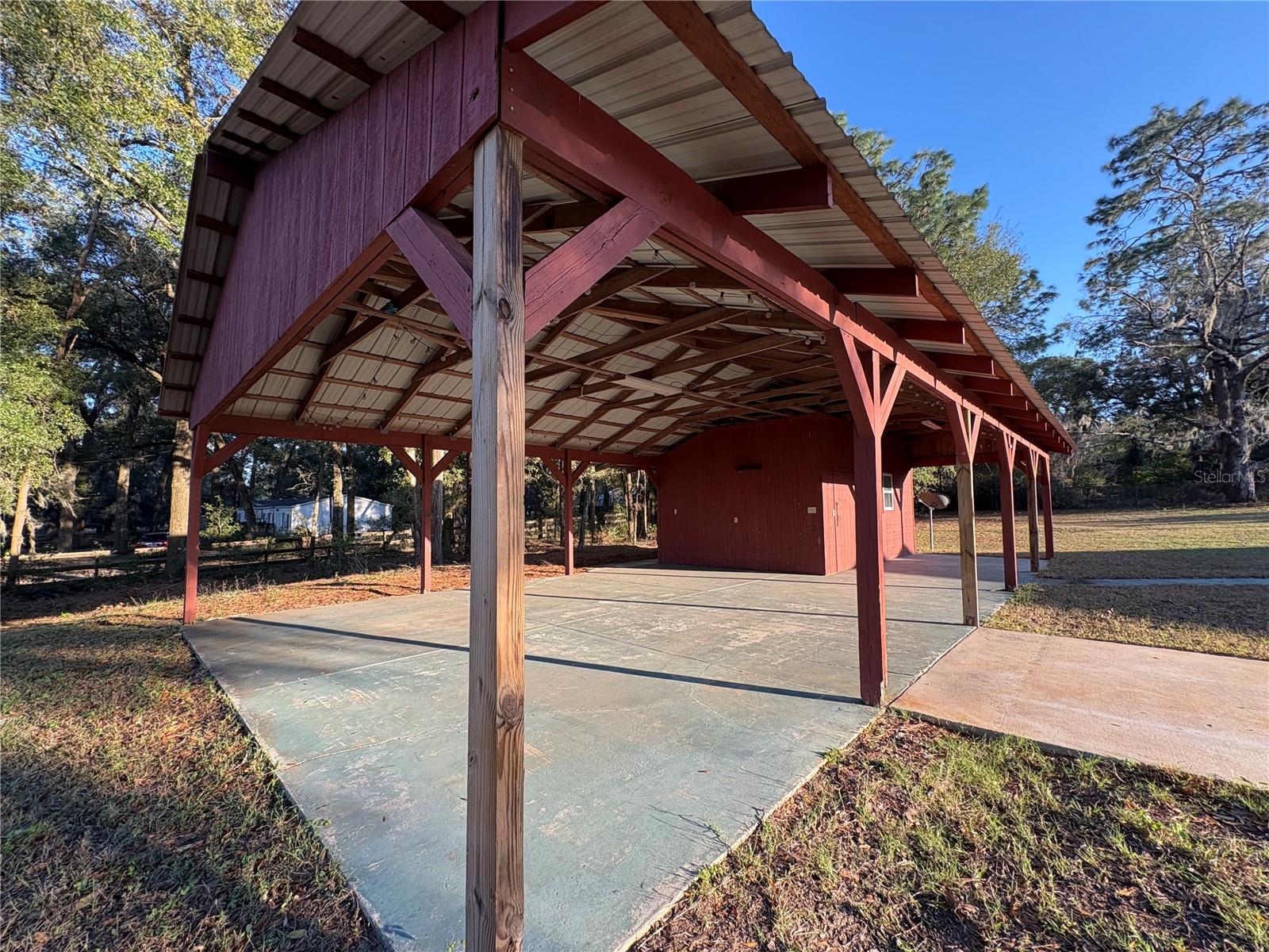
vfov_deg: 85.7
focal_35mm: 14
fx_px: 513
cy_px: 476
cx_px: 634
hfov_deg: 102.1
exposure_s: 1/226
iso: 50
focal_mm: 2.22
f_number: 2.2
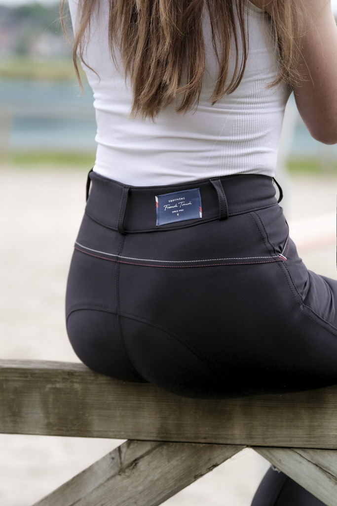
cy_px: 253
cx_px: 168
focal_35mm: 190
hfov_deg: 7.2
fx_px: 2667
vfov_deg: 10.8
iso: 640
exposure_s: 1/1000
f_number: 4
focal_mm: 126.8
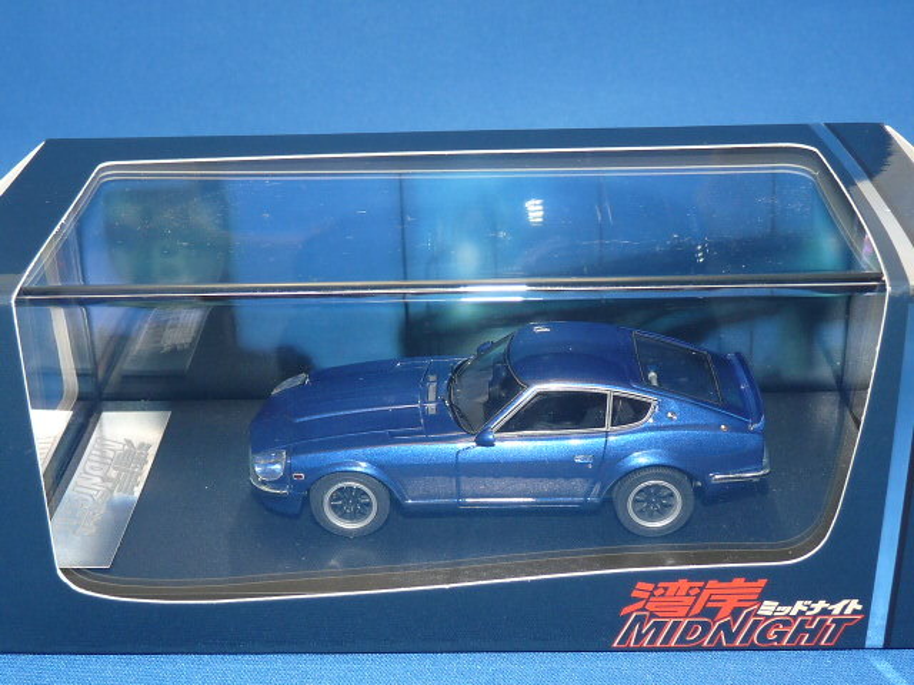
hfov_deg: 36.8
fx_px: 1373
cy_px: 342
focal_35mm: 52
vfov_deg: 28.0
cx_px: 457
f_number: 3
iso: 100
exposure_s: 1/30
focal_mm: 5.3
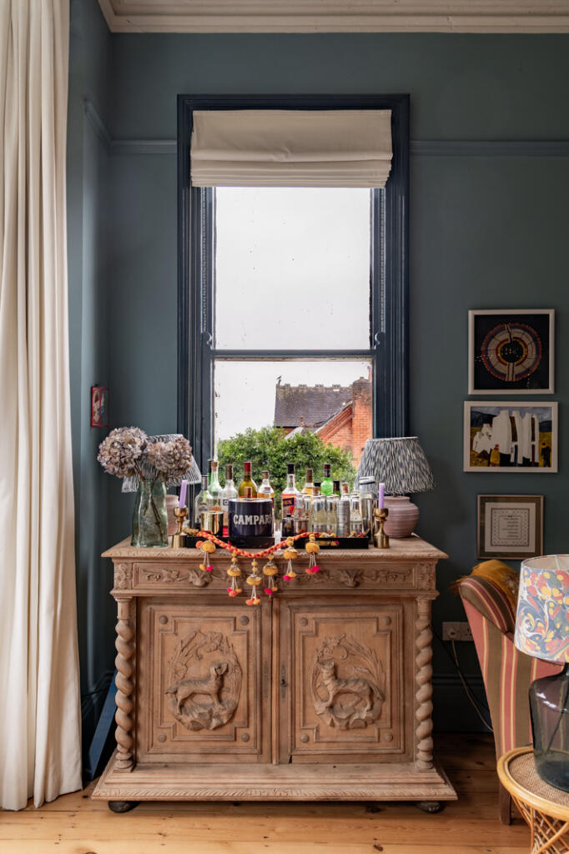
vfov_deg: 73.8
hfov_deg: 53.1
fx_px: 569
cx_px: 284
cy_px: 427
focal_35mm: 24
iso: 320
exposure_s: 1/125
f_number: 7.1
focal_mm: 24
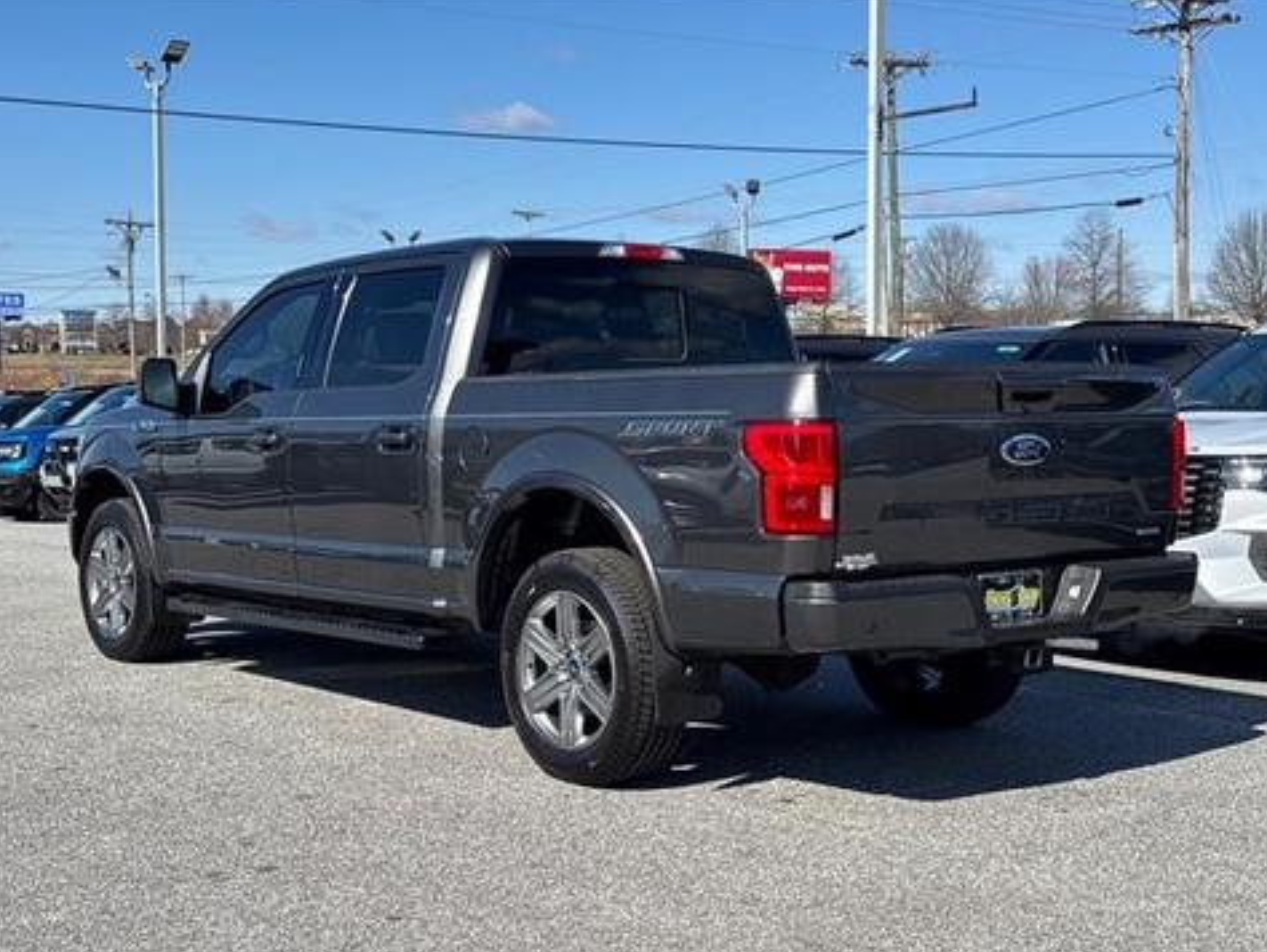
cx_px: 628
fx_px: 1868
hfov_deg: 37.5
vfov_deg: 28.6
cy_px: 492
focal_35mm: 51
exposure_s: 1/4608
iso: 64
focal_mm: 6.76
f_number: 1.78
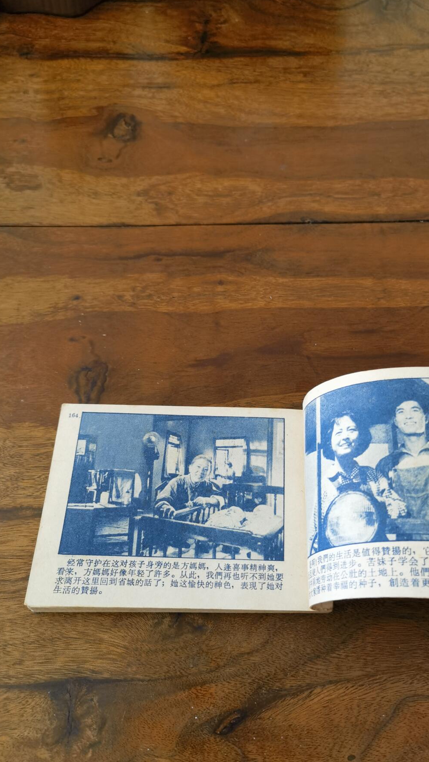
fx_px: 607
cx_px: 252
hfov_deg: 38.8
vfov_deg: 64.3
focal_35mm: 30
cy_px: 384
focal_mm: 6.67
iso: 125
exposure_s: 1/120
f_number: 1.9
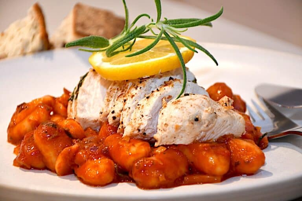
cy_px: 100
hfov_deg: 13.7
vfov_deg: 9.1
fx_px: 1258
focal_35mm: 150
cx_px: 151
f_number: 5.6
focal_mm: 100
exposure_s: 1/60
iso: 800
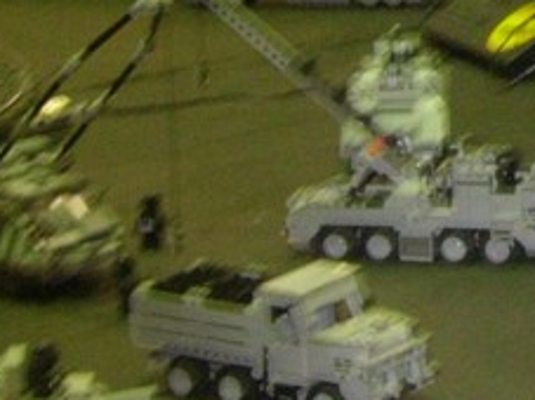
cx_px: 740
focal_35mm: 201
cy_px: -132
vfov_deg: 7.3
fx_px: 3105
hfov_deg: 9.6
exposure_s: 1/17.4
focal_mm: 7.8
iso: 200
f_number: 2.8
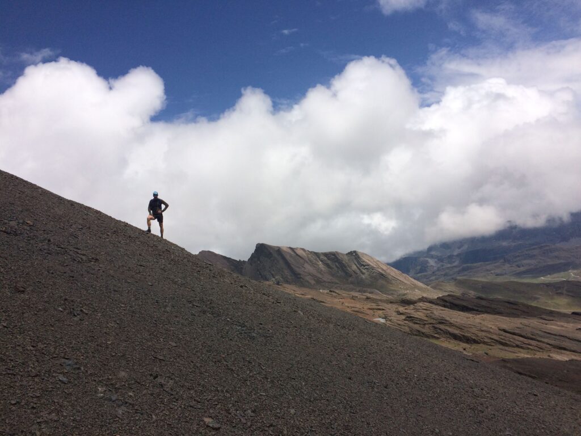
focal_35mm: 29
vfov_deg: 48.2
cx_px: 290
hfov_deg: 61.7
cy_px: 218
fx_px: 487
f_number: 2.2
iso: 32
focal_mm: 4.15
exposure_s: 1/5128
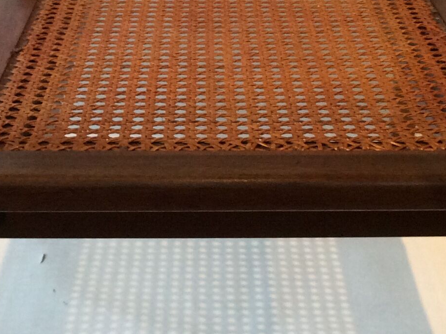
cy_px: 248
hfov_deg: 21.6
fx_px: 1171
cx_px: 222
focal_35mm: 91
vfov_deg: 16.1
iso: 125
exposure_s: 1/25
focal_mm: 3.3
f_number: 2.4
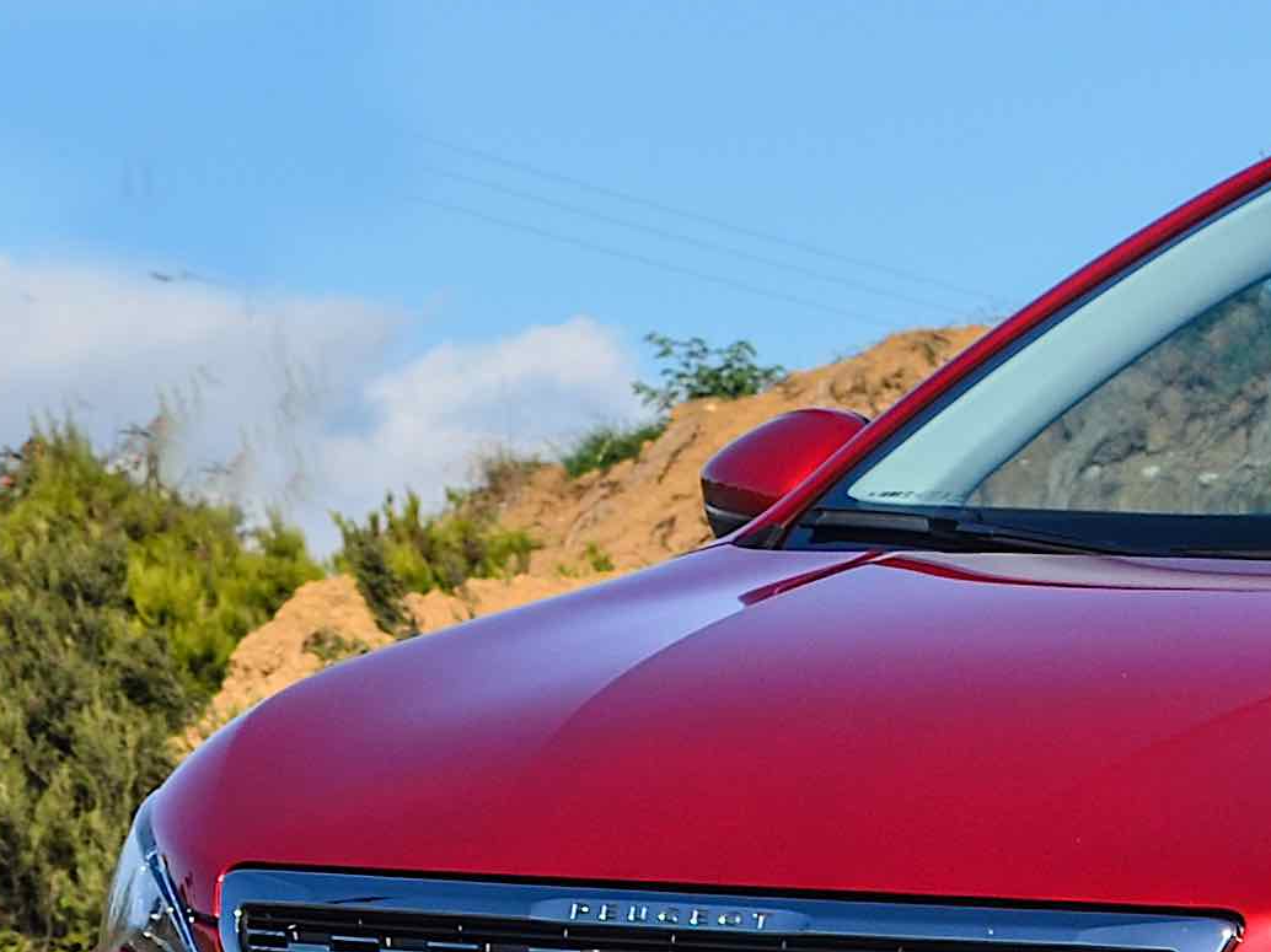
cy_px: 442
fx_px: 12591
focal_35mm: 343
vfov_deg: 4.3
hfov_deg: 5.7
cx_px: 1760
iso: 100
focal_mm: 50
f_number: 9
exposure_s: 1/320
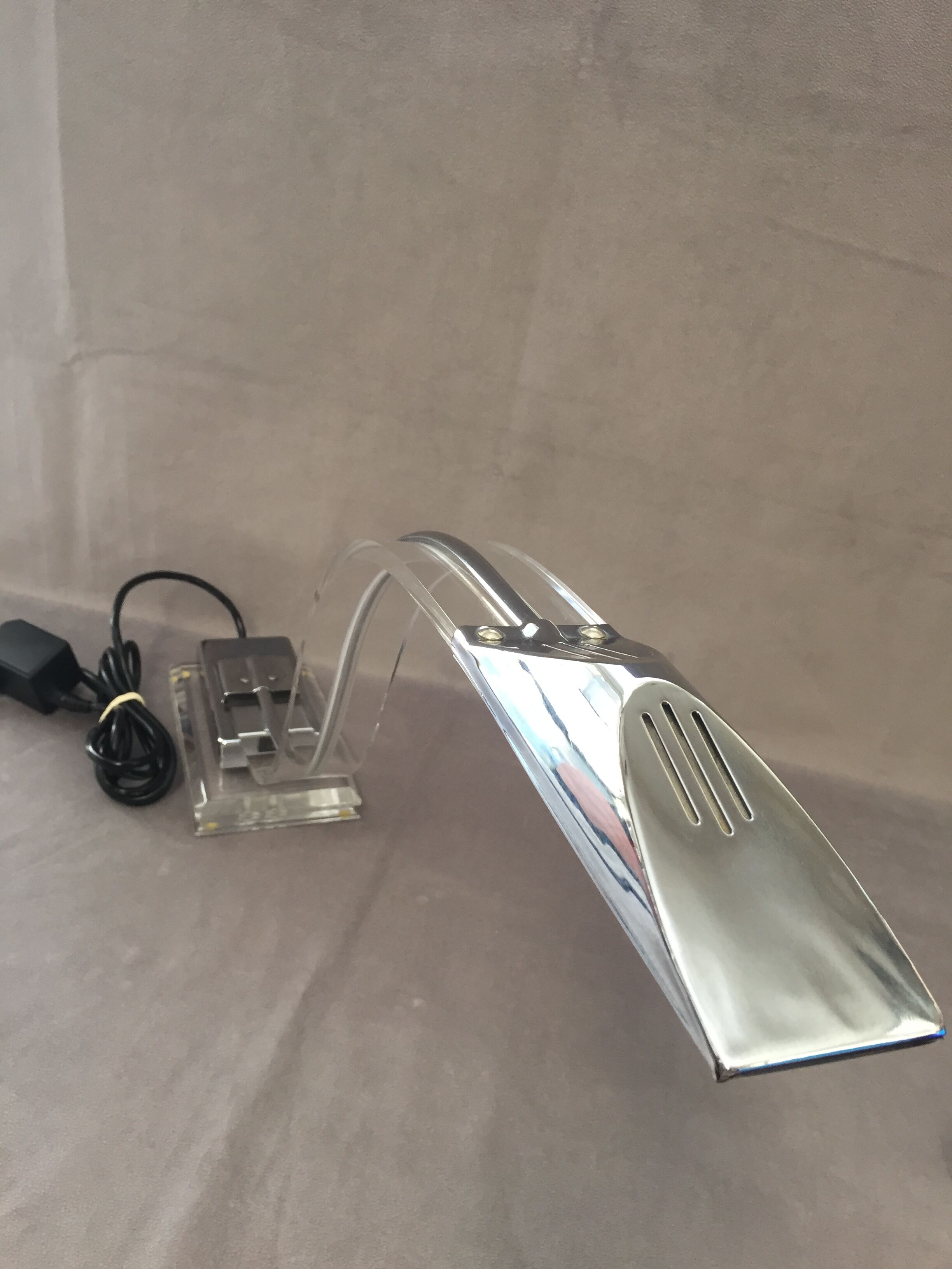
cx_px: 476
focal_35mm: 29
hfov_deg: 48.2
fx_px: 1063
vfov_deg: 61.7
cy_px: 634
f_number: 2.2
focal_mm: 4.15
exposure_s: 1/33
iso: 80
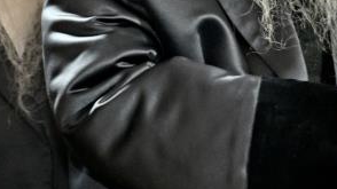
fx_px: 2054
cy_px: -130
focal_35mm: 230
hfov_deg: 9.4
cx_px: 280
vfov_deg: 5.2
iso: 500
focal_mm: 63
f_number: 4
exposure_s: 1/100
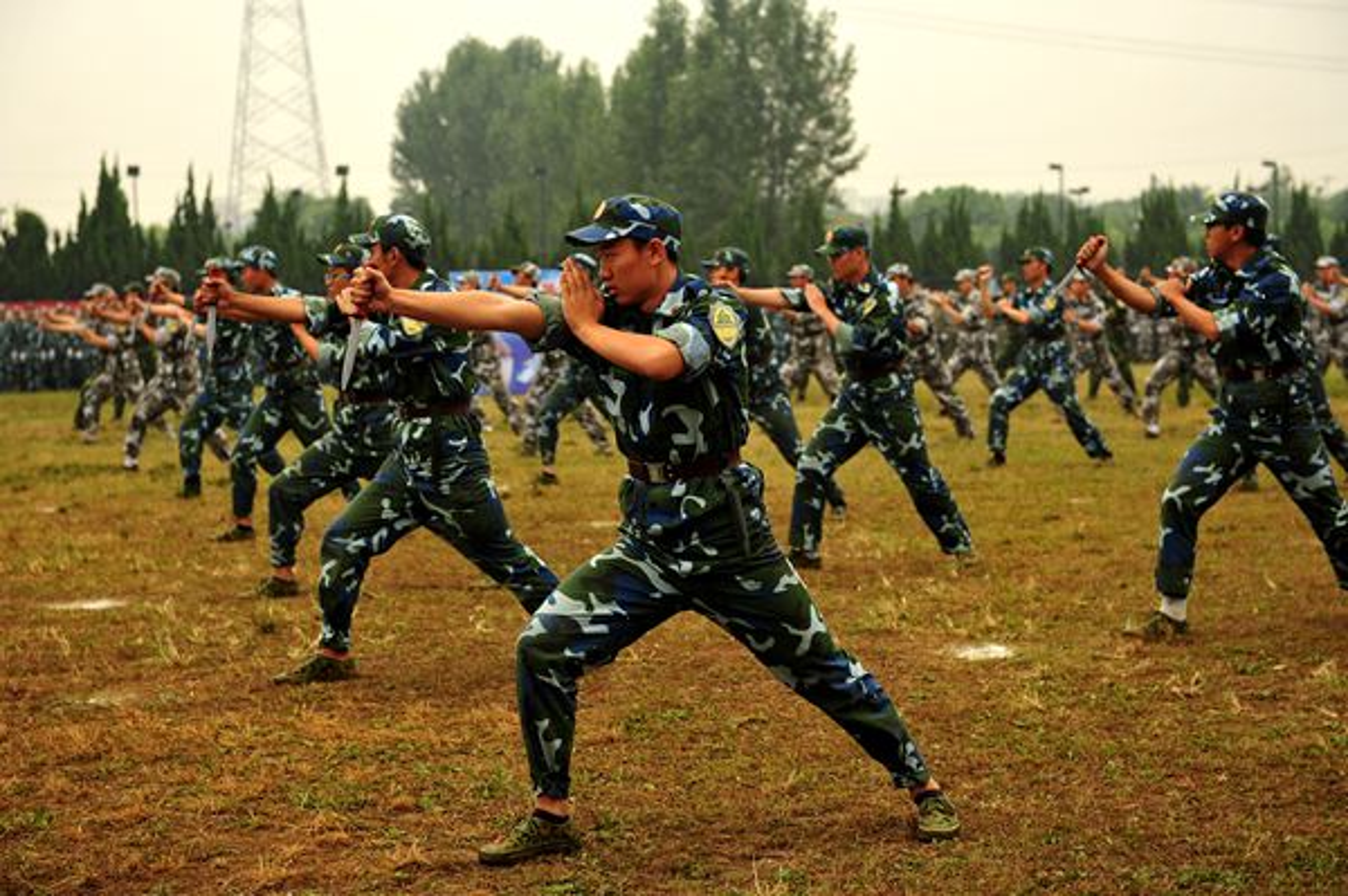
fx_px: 2619
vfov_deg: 19.4
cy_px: 448
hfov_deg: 28.9
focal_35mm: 70
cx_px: 674
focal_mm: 70
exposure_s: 1/640
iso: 400
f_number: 4.5
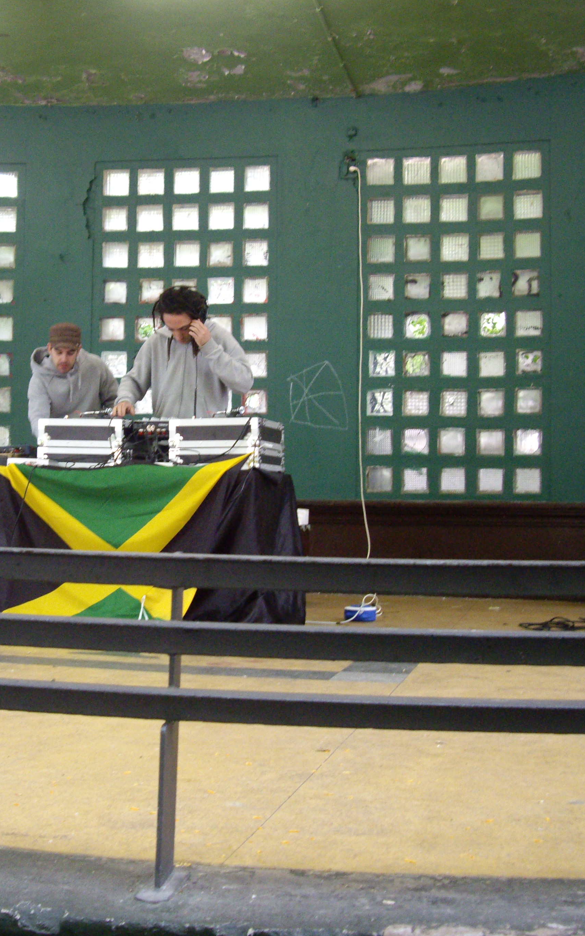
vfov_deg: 37.5
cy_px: 467
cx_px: 192
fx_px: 1377
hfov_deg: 23.9
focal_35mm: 54
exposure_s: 1/60
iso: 400
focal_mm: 7.9
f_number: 2.8
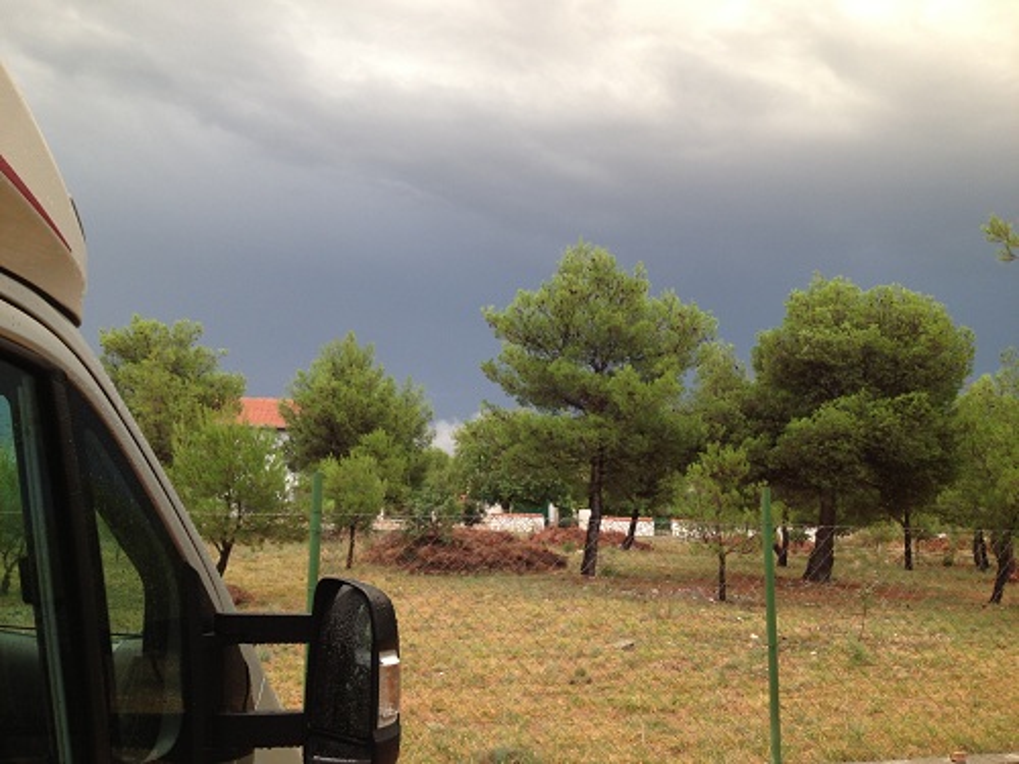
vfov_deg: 40.7
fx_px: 1030
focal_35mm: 35
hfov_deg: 52.6
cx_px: 510
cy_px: 382
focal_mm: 4.28
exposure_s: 1/40
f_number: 2.4
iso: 50
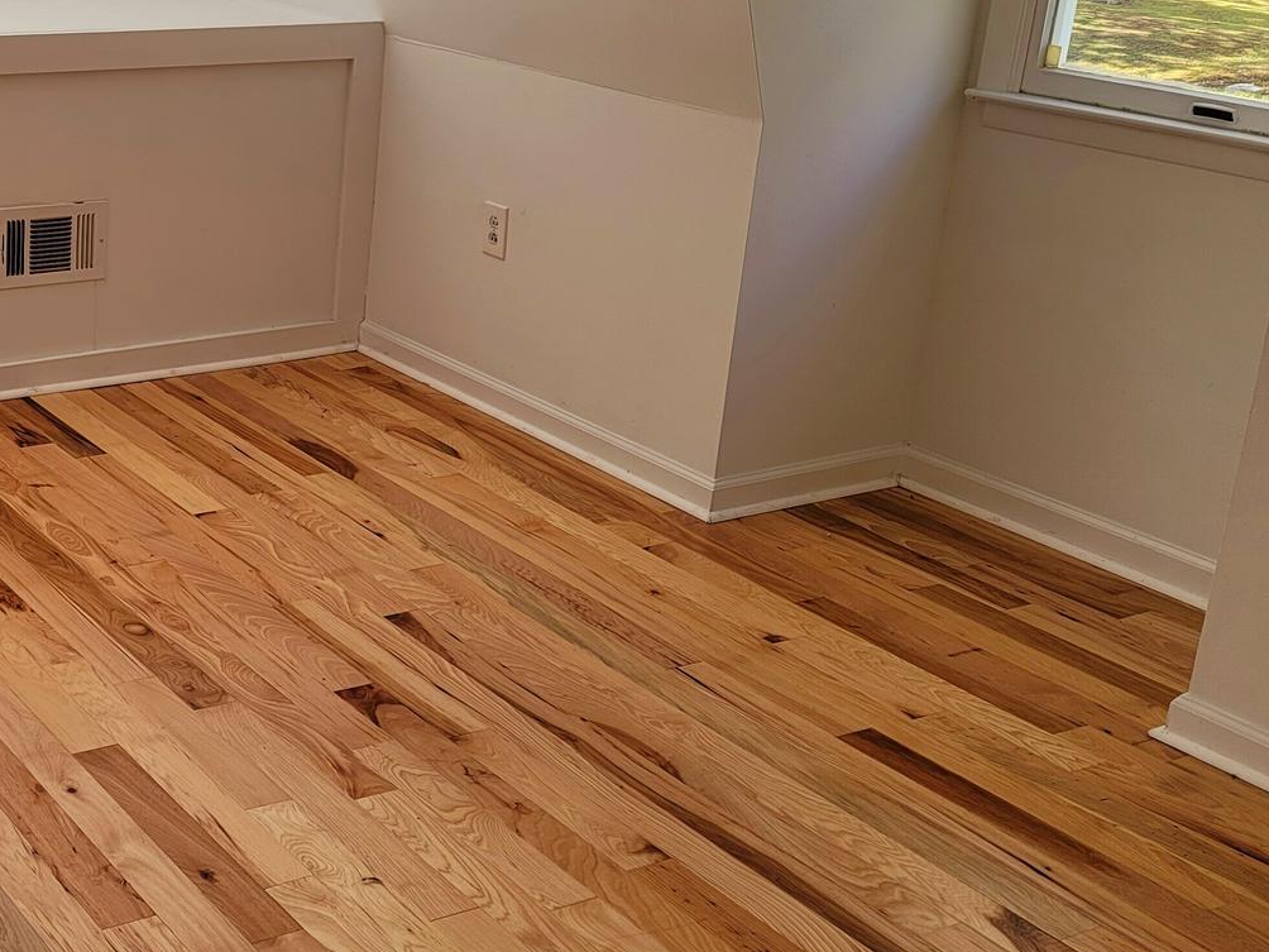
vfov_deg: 28.5
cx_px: 78
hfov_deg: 34.9
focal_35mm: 51
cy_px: 379
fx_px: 1870
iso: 20
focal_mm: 7
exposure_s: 1/120
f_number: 1.8
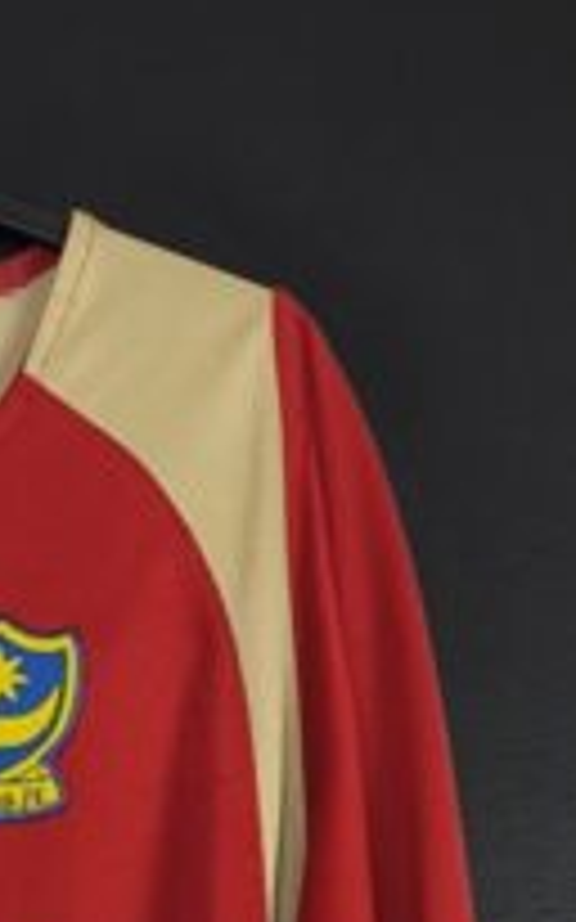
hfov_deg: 13.1
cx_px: -243
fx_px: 2388
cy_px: 1633
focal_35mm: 95
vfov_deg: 17.8
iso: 500
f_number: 1.6
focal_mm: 6.57
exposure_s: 1/125
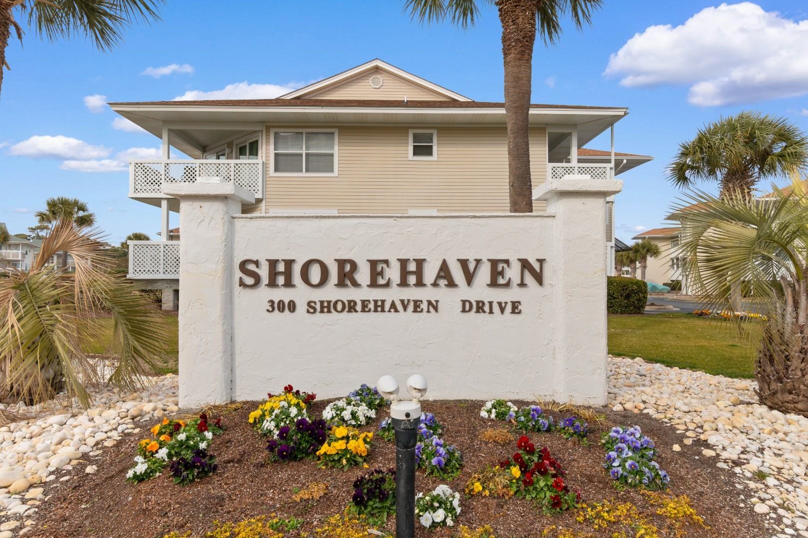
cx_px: 404
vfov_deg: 59.5
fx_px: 471
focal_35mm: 21
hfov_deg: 81.2
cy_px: 269
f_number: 7.1
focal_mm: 14
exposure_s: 1/200
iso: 100
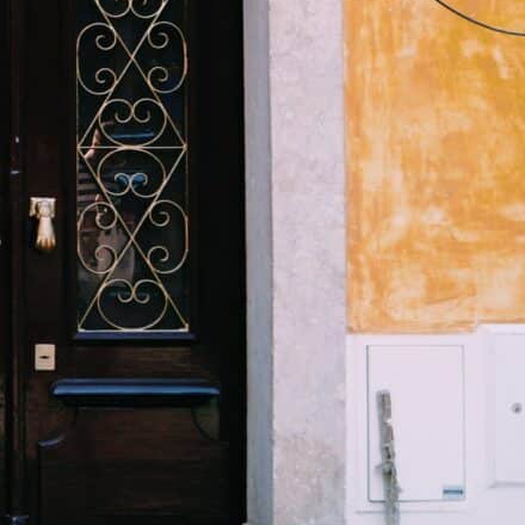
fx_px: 1527
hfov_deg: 17.4
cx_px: -286
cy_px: 191
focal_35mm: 89
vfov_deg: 19.5
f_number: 4
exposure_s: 1/160
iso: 125
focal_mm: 20
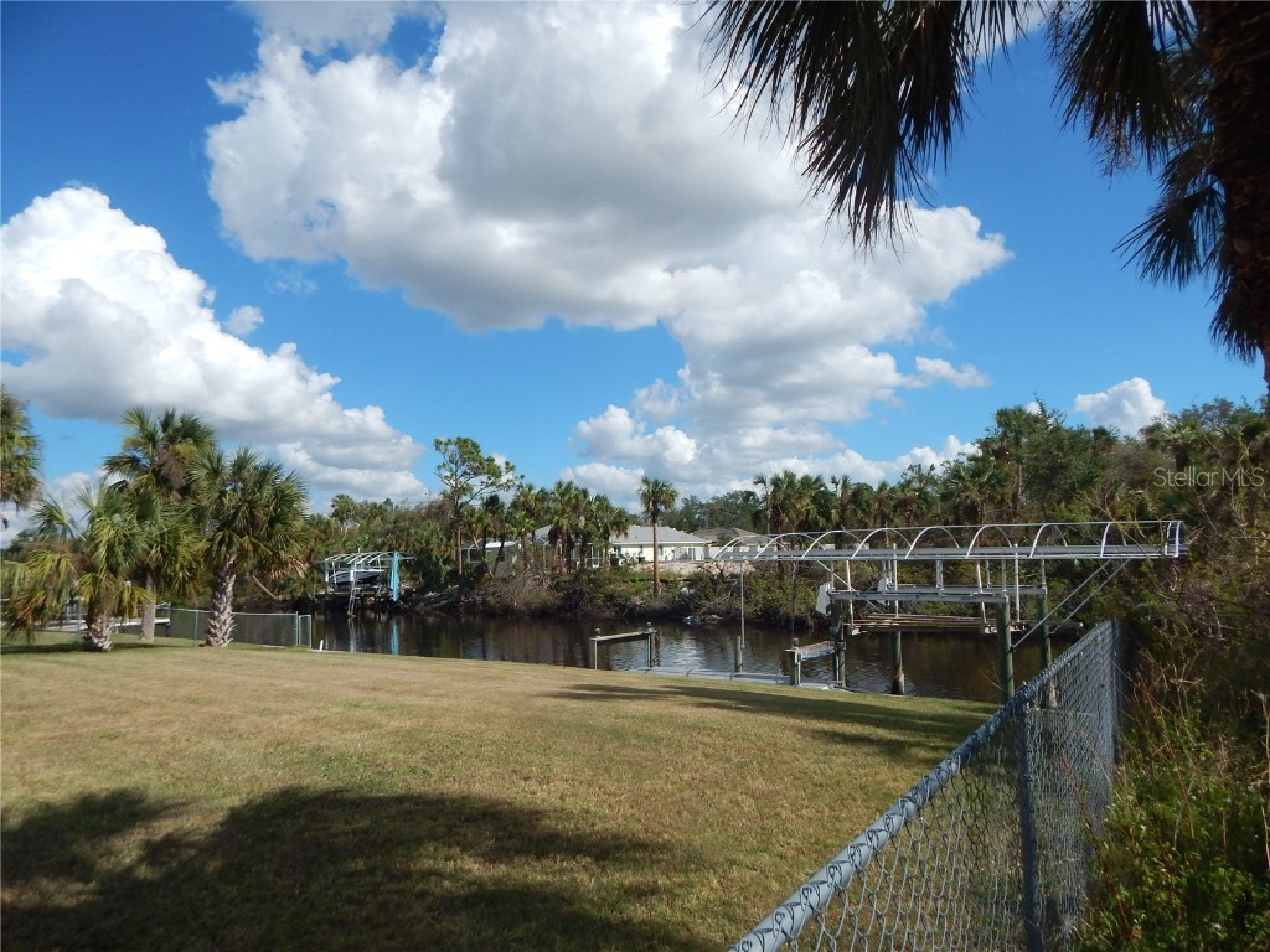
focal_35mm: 22
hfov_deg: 76.4
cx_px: 635
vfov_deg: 61.1
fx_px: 807
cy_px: 476
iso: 125
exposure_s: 1/800
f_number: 6
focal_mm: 4
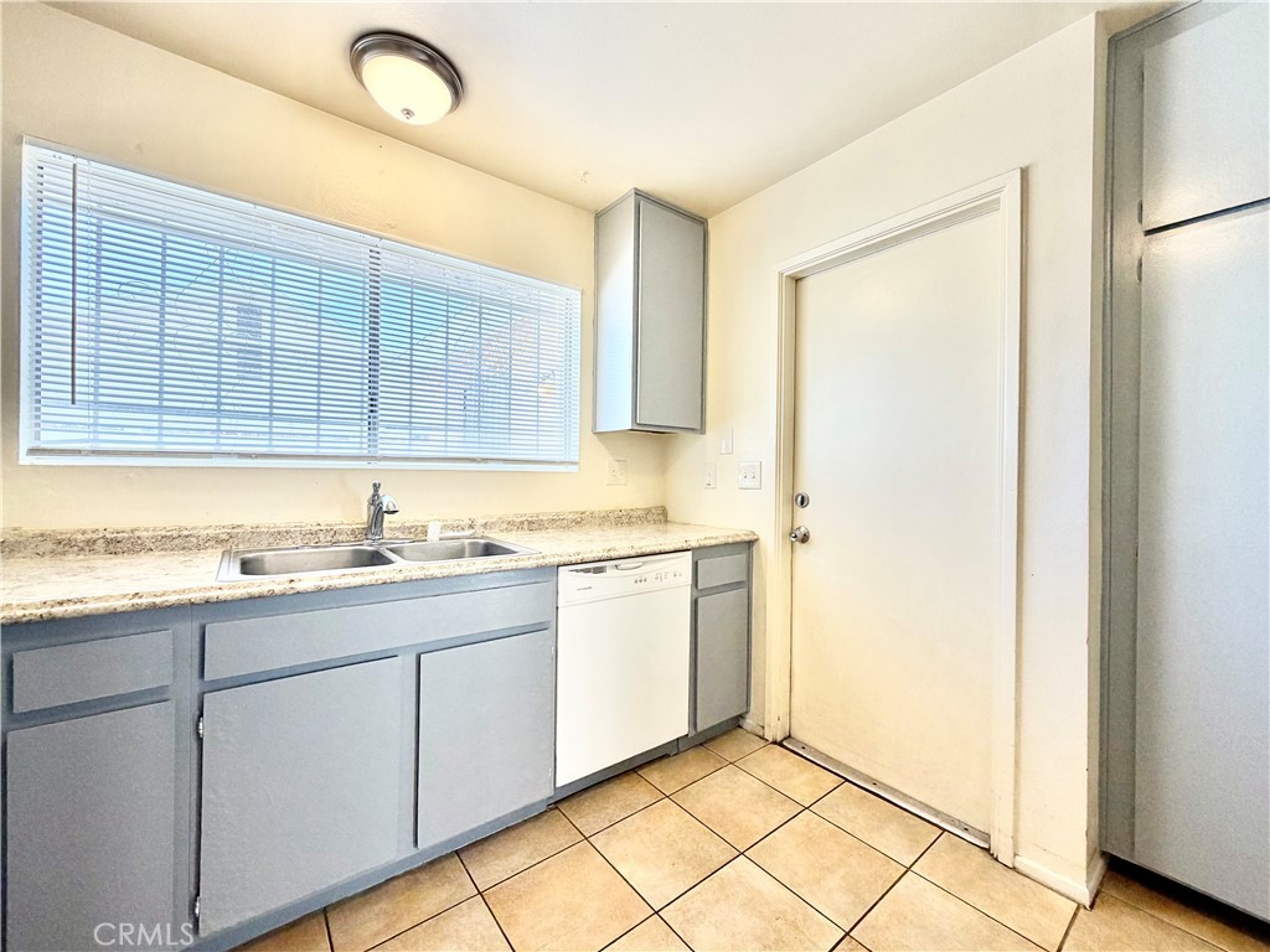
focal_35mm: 14
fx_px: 514
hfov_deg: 102.1
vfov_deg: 85.7
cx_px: 635
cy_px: 476
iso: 64
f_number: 2.2
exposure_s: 1/129
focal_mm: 2.22
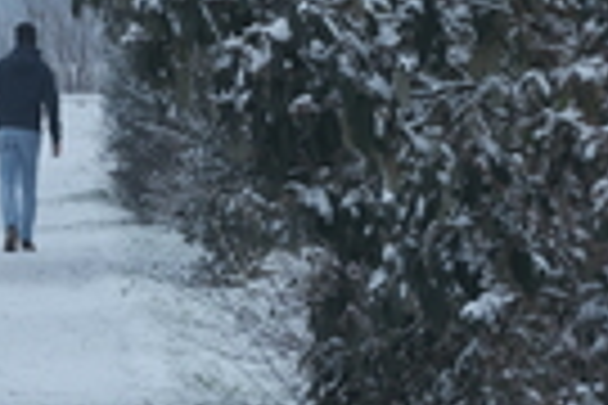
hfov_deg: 2.3
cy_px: 142
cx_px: -63
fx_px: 15368
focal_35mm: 910
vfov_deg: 1.5
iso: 1000
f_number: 7.1
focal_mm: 177.9
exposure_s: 1/500
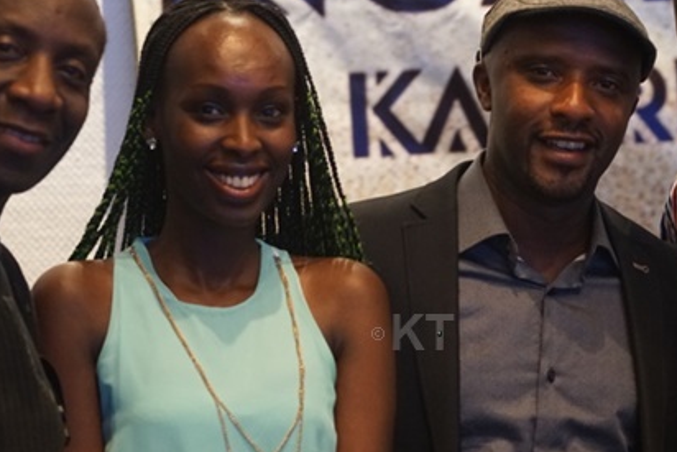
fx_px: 4174
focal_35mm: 222
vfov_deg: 6.2
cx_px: 502
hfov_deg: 9.3
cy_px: 240
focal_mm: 85
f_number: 2.8
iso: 1600
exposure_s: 1/20
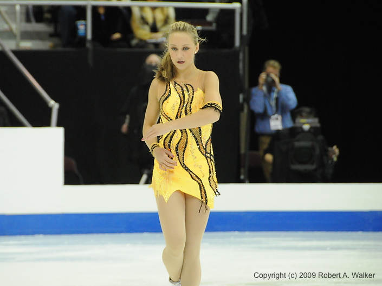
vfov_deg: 4.5
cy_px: 143
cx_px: 169
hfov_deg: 6.1
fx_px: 3609
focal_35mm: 327
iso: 3200
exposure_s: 1/500
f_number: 5.6
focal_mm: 200
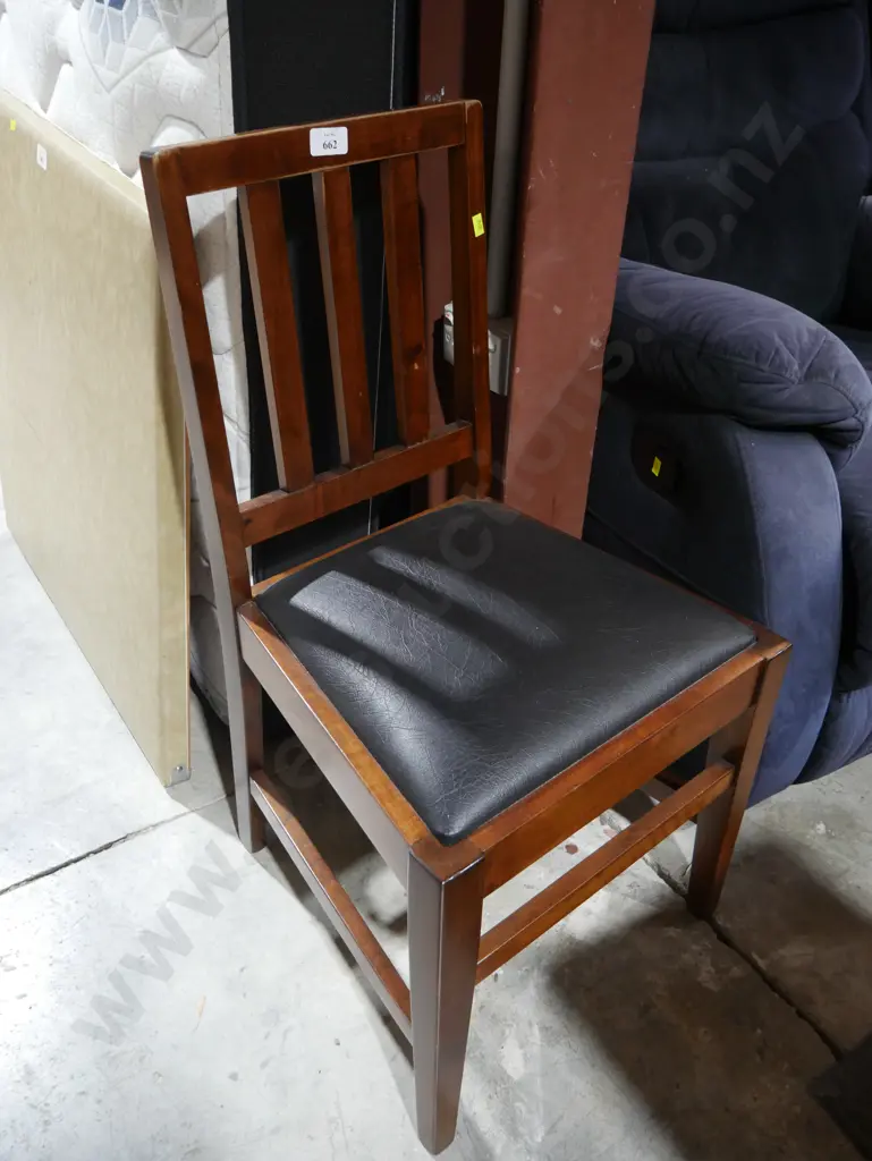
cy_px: 580
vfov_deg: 59.9
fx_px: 1007
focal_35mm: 30
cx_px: 436
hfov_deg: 46.8
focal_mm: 15
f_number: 3.6
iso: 1000
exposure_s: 1/60
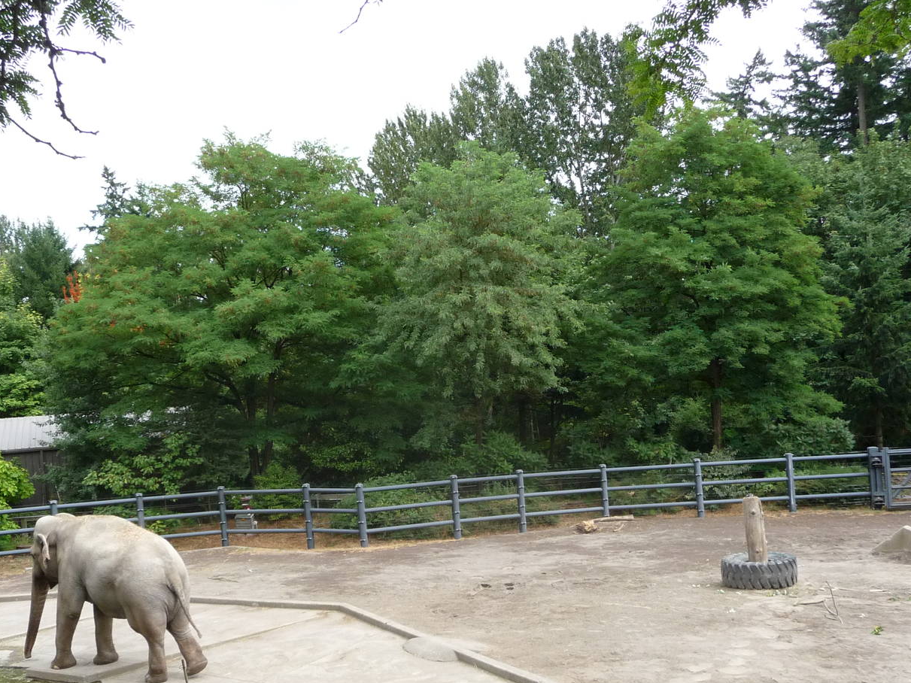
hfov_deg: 50.1
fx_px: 974
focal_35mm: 37
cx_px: 418
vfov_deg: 38.5
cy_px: 408
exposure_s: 1/500
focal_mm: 4.7
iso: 200
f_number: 3.3
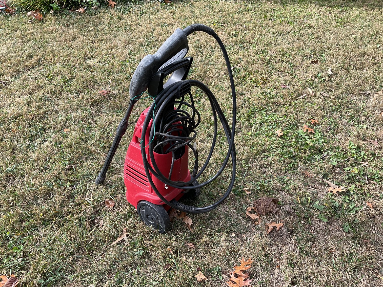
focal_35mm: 29
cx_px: 192
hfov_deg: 61.7
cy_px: 144
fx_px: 321
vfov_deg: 48.2
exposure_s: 1/314
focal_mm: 3
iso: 16
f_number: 1.8
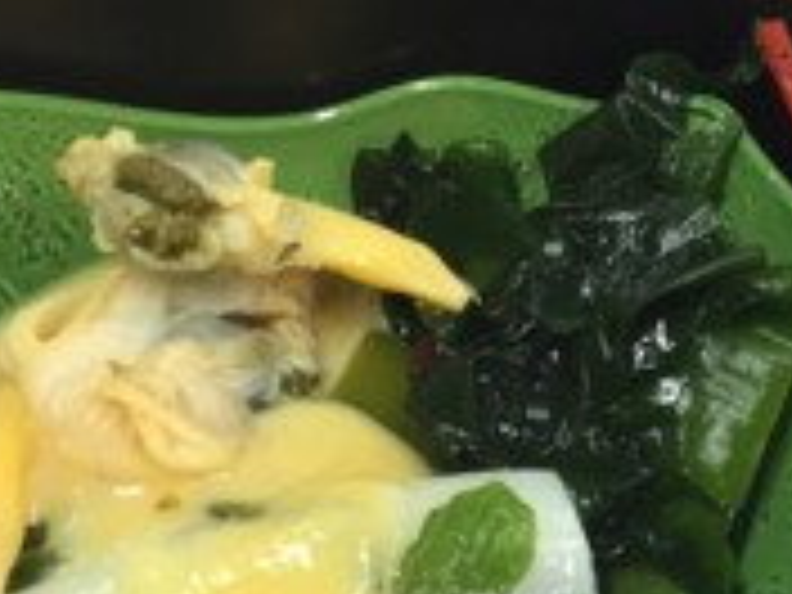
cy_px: 180
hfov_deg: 24.0
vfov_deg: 19.8
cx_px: 940
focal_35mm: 74
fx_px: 1693
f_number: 2.2
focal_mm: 4.15
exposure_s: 1/30
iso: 100
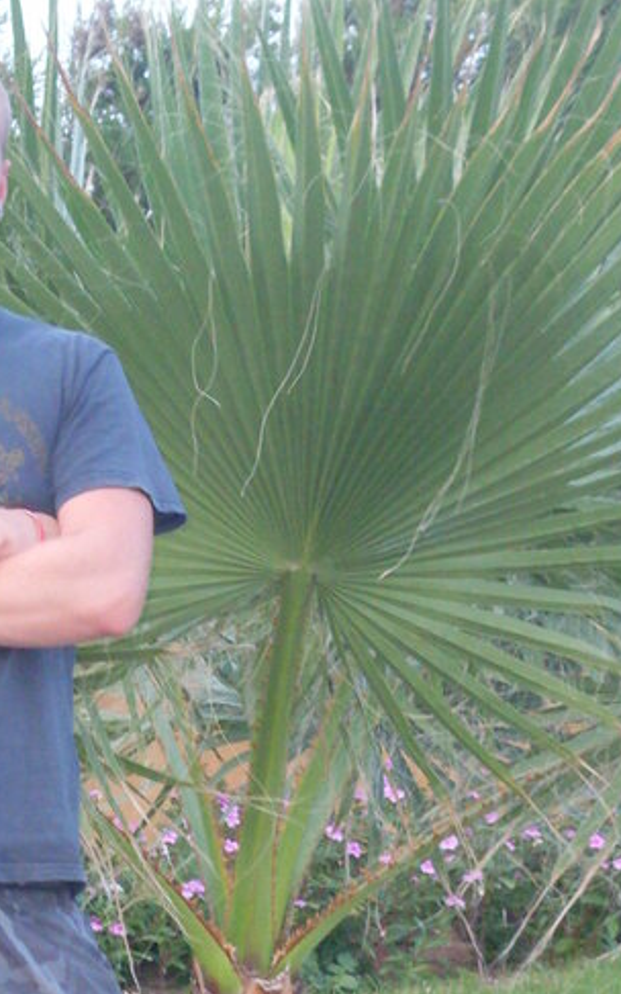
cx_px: 159
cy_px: 798
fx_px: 4249
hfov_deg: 8.3
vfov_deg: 13.3
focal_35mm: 157
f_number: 3.4
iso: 160
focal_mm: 9.9
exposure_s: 1/45
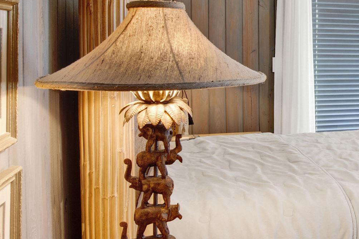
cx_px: 458
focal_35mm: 55
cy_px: 46
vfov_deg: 24.2
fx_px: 548
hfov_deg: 29.6
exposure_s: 1/2
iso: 200
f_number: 11
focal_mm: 18
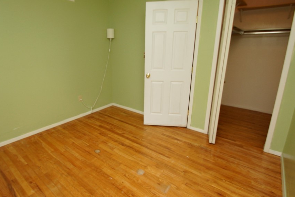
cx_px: 129
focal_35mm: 19
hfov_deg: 86.5
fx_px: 156
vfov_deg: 64.5
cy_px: 91
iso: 400
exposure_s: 1/160
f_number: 4
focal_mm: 10
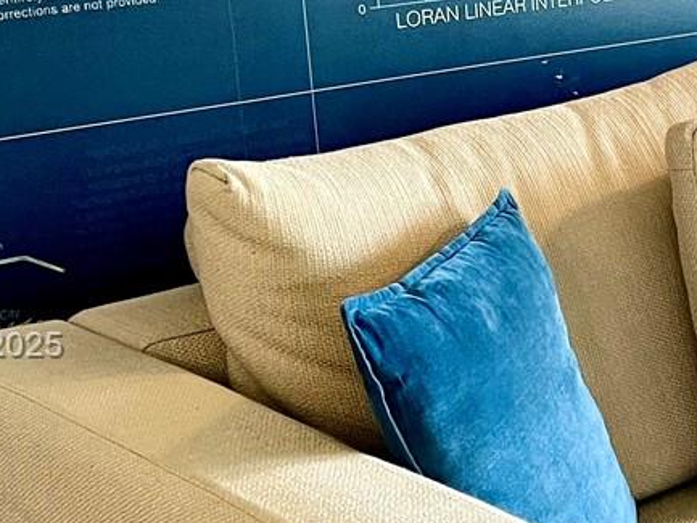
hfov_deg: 19.3
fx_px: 1934
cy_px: 348
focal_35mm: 96
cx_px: 835
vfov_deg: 15.4
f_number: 1.5
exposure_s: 1/60
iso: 100
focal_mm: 5.7
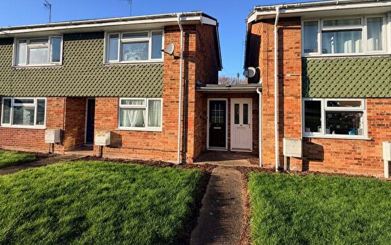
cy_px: 97
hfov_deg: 91.0
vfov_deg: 64.4
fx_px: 192
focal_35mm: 18
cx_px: 203
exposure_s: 1/770
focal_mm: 2.22
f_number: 2.2
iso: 40
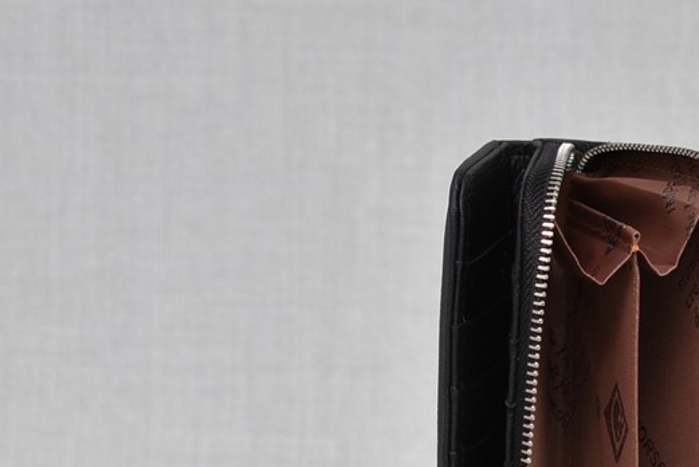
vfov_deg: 7.7
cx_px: 623
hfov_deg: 11.5
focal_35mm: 177
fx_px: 3439
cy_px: 488
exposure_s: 1/60
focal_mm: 48
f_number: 5.6
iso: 100
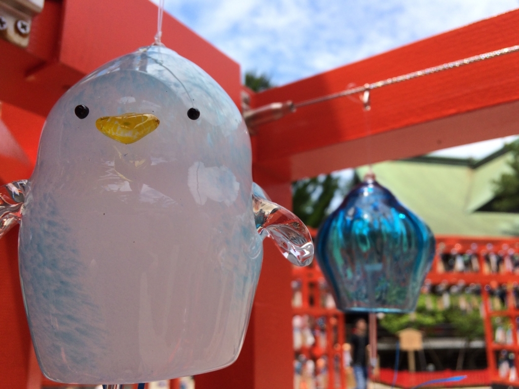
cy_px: 194
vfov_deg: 48.2
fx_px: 435
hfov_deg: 61.7
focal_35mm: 29
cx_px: 260
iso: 32
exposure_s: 1/1953
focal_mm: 4.15
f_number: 2.2
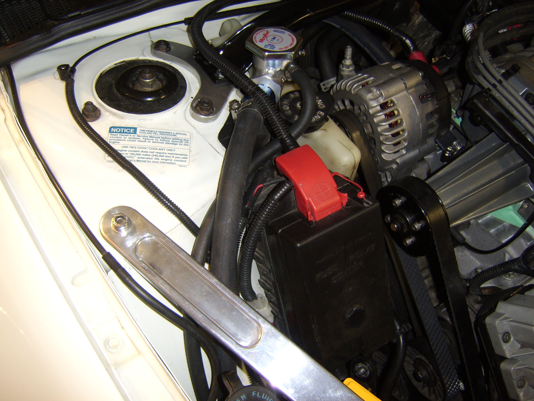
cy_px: 200
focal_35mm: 31
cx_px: 267
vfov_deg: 45.4
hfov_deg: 58.4
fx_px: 478
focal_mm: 8.13
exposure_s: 1/30
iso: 141
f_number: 2.7
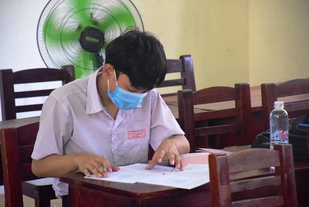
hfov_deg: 9.8
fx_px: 1803
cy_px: 104
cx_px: 154
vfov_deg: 6.5
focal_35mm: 210
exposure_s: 1/200
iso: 6400
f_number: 5.6
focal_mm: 140
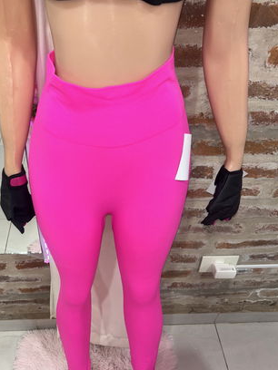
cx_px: 107
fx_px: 364
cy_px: 220
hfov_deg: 41.5
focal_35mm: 34
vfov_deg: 53.6
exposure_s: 1/33
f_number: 1.6
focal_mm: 5.96
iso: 40
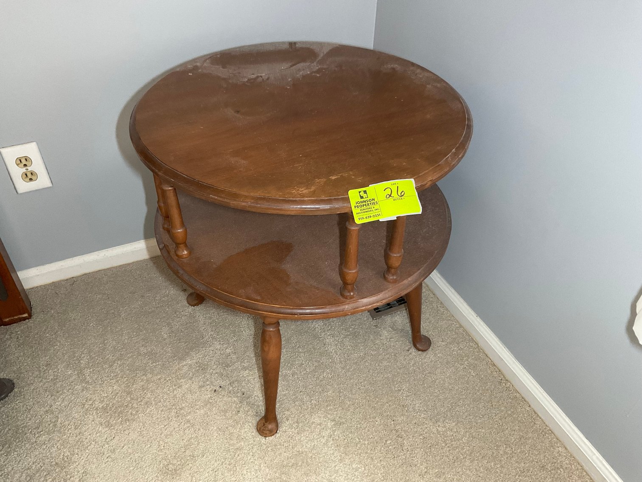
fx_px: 538
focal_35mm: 29
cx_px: 321
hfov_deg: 61.7
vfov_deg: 48.2
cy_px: 241
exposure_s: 1/60
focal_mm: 3
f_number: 1.8
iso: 160
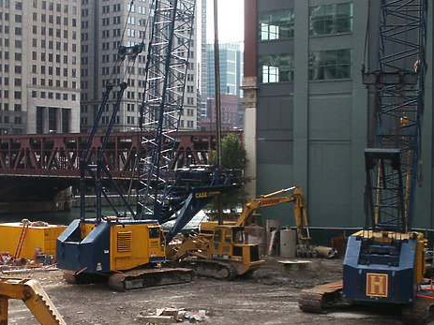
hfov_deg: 28.1
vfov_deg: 21.1
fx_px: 852
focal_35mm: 68
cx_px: 104
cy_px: 301
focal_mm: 7.2
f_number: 6.7
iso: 64
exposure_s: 1/125
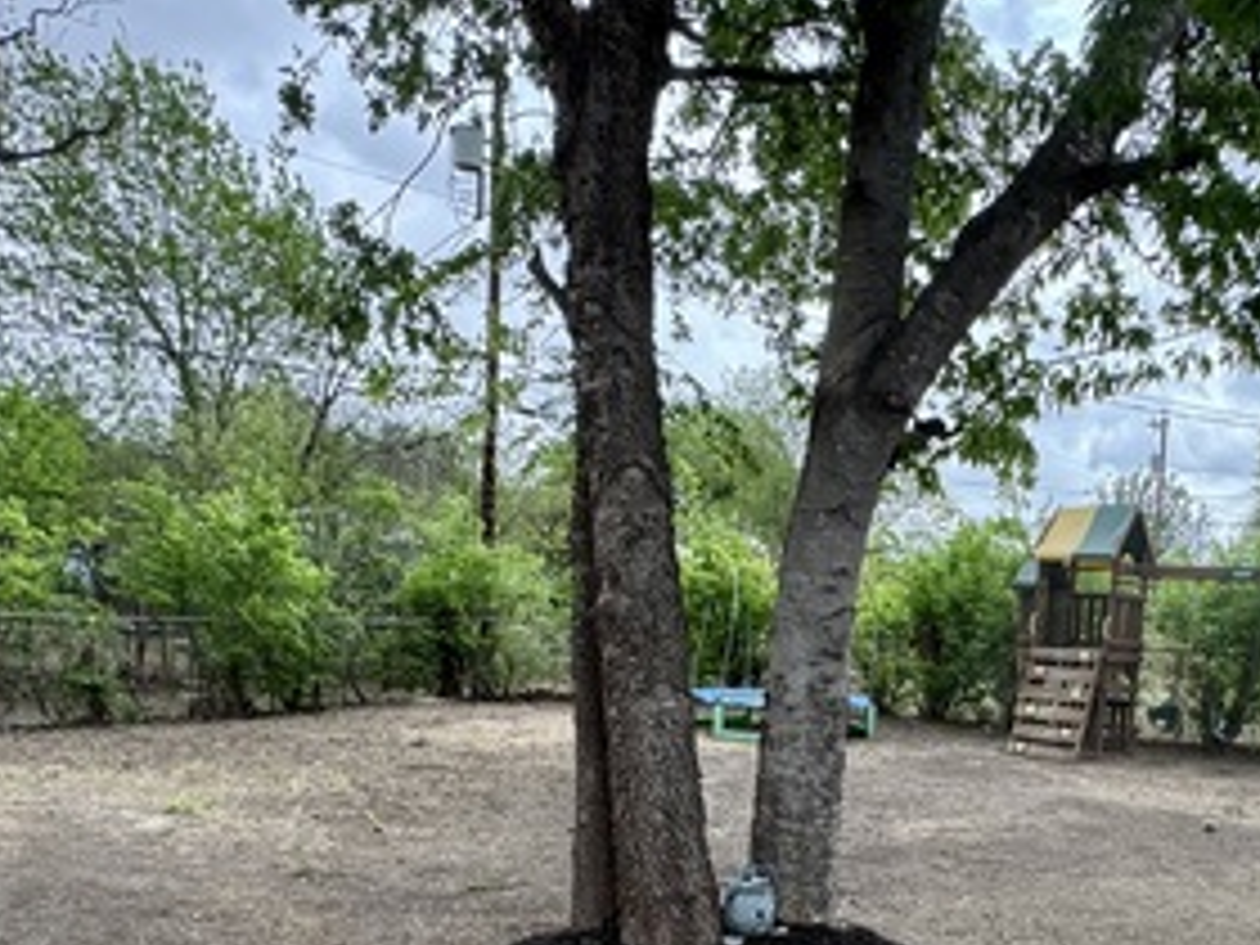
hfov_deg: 55.9
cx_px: 814
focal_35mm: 32
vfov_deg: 41.2
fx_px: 1165
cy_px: 824
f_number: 2.2
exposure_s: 1/324
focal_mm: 2.22
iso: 40
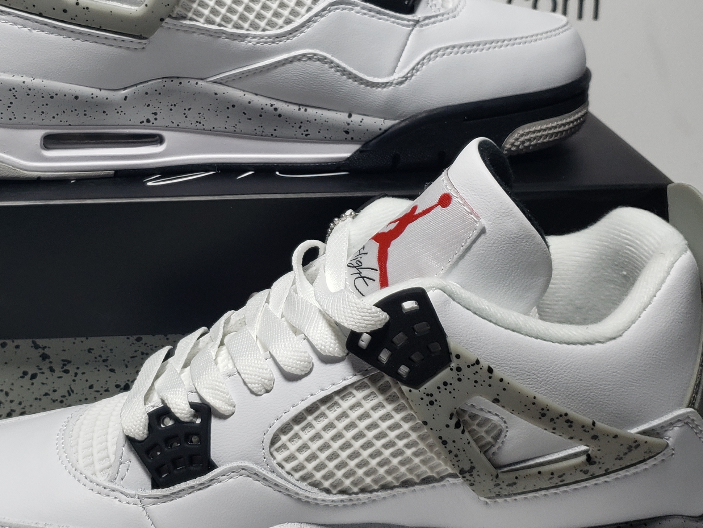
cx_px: 235
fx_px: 1097
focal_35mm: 54
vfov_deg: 27.0
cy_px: 214
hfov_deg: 35.2
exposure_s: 1/421
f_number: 1.5
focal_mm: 4.3
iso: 50
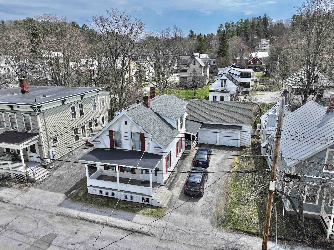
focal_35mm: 24
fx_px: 231
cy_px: 125
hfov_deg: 71.6
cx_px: 167
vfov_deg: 56.8
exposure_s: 1/2500
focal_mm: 12.29
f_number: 2.8
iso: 130
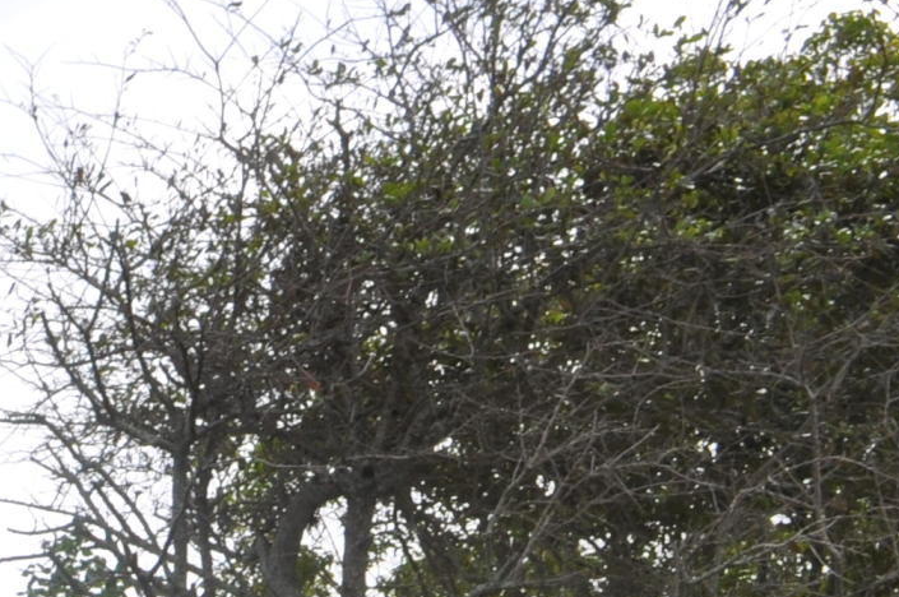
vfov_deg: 8.1
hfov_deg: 11.6
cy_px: 876
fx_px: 4140
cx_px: -669
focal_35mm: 166
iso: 200
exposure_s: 1/200
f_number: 13
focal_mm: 26
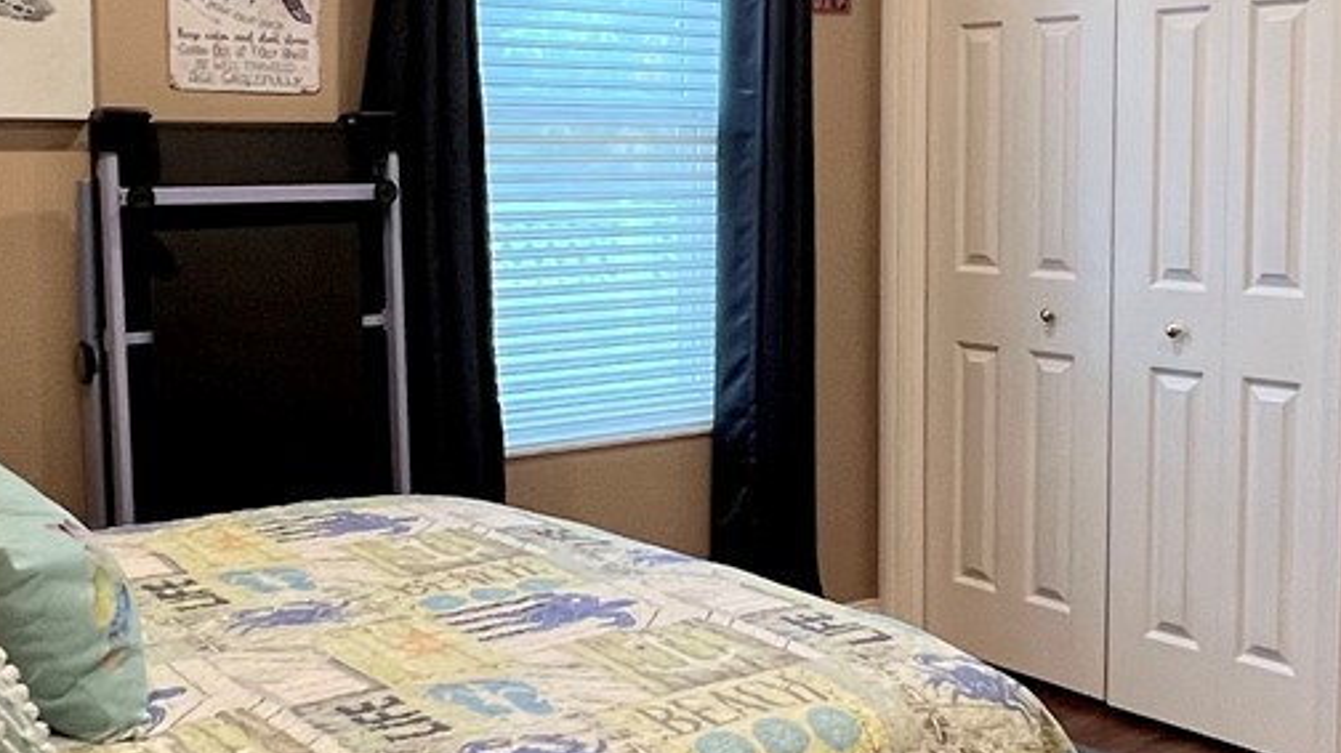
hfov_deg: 45.4
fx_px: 1599
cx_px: 753
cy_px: 271
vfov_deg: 26.4
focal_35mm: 45
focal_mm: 1.57
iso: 250
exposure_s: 1/60
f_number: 1.8
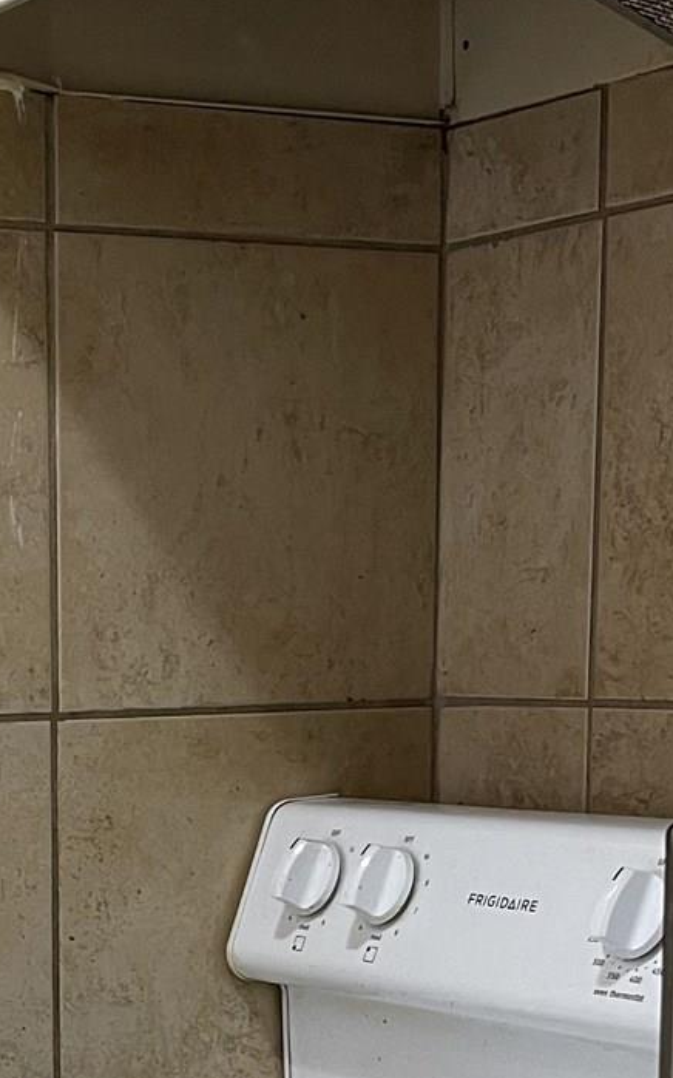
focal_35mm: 91
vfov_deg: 22.2
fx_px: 2672
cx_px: -49
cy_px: 978
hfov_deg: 14.1
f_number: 1.6
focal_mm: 5.1
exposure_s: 1/60
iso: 125
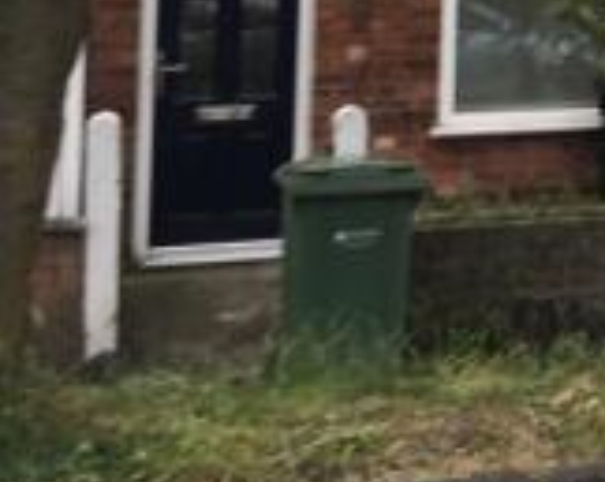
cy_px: -170
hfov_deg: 16.4
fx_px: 1823
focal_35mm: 102
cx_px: 1025
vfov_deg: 14.3
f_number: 2.2
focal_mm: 4.15
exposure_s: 1/50
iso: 25
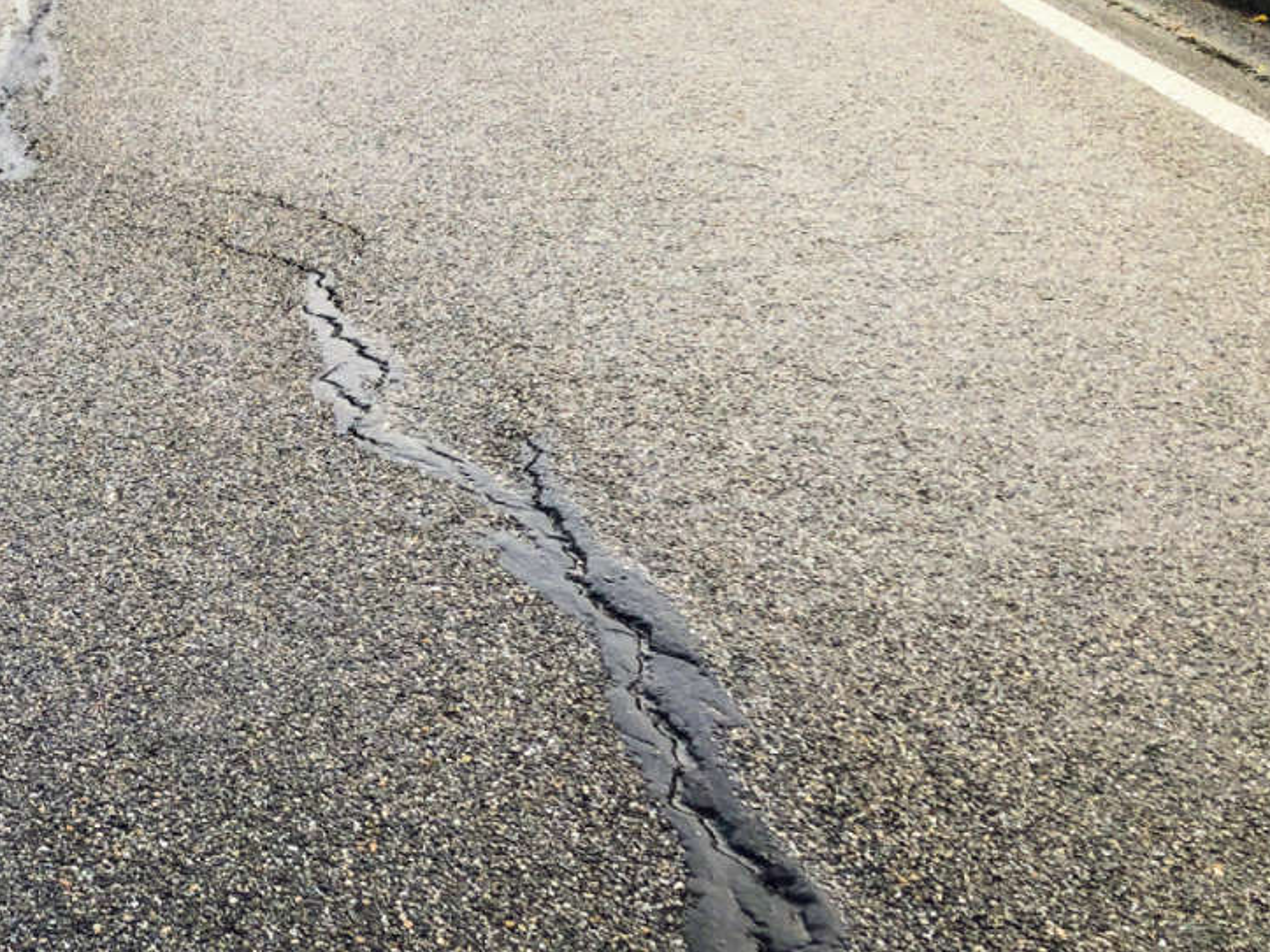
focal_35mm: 62
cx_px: 39
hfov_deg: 29.4
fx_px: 2274
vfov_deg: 23.6
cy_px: 516
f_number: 1.8
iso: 20
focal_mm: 4
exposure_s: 1/312
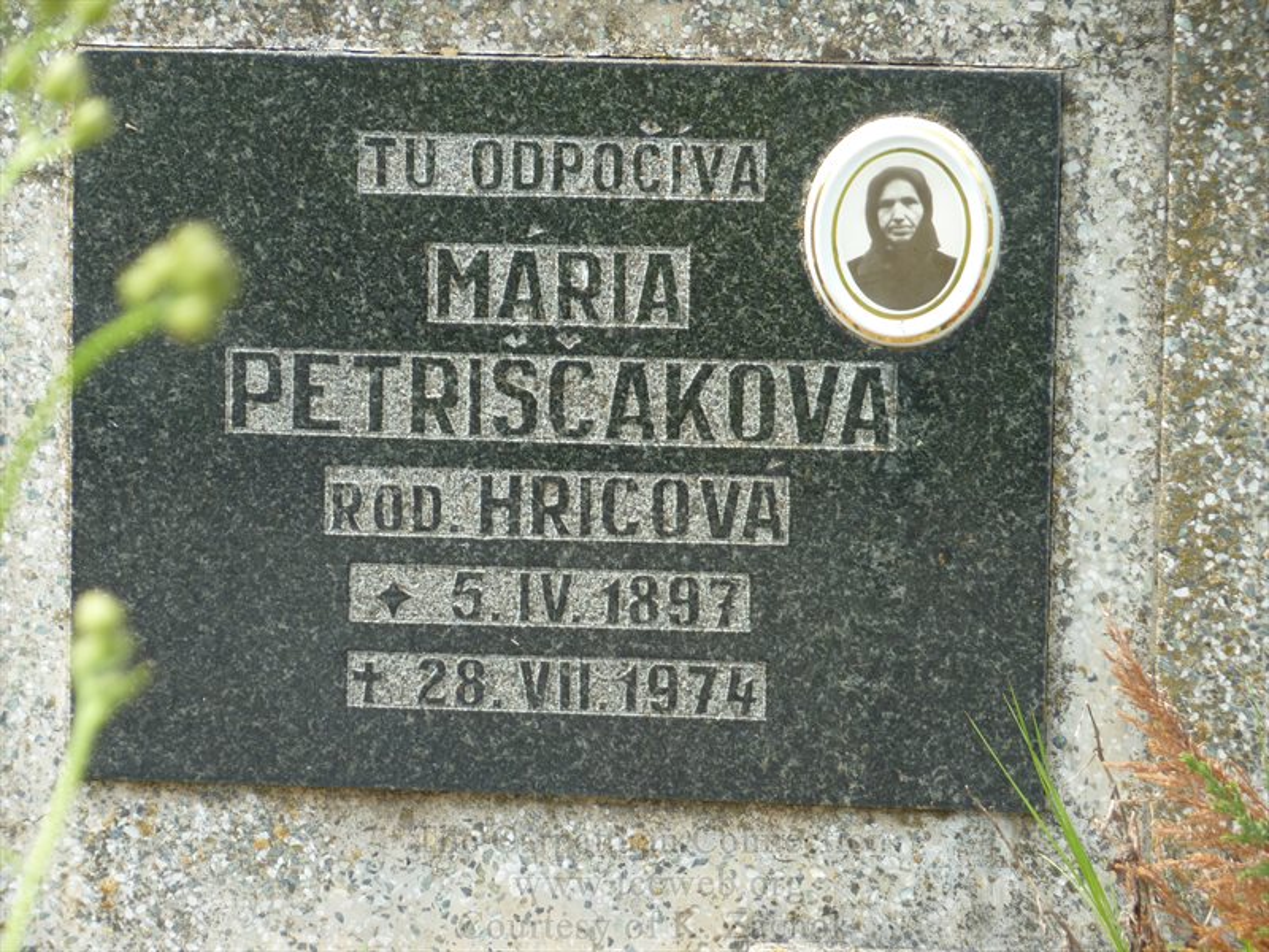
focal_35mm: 260
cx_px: 634
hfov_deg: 7.6
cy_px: 476
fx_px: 9531
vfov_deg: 5.7
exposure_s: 1/125
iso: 80
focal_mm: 42.6
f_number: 4.7
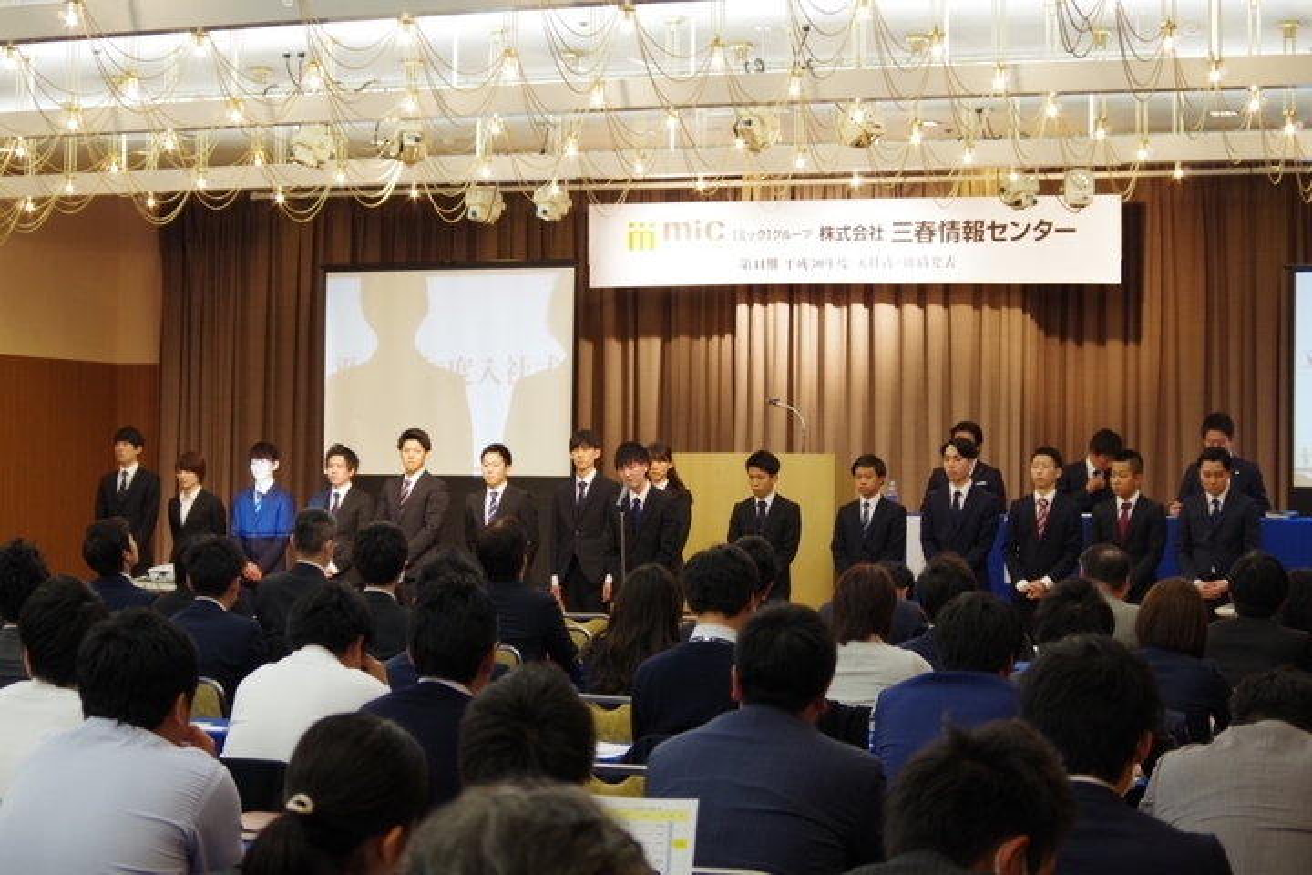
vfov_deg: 18.2
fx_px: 2733
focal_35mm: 75
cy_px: 438
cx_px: 656
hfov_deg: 27.0
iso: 800
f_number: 5.6
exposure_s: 1/30
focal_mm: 50
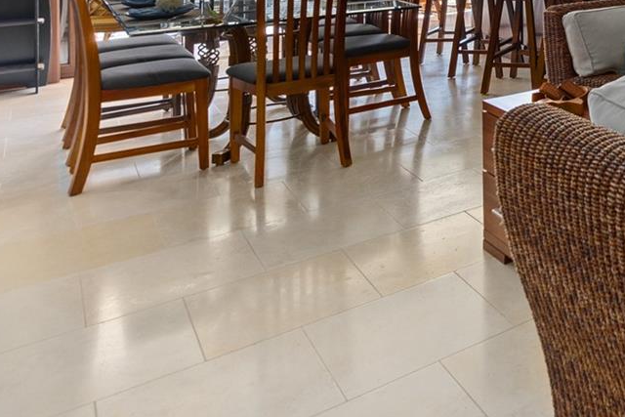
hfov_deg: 36.8
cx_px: 754
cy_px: -92
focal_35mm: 40
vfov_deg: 28.7
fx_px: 695
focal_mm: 16
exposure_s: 1/6
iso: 320
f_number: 5.6
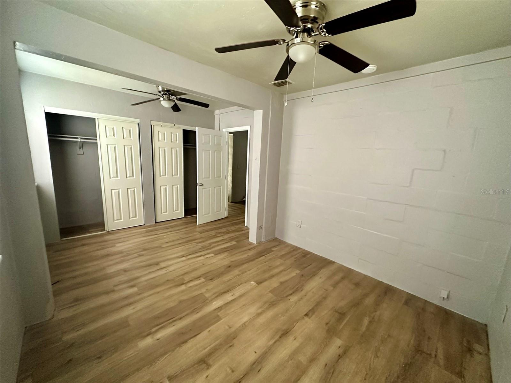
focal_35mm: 14
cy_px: 192
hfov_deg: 102.1
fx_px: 207
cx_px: 256
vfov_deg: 85.7
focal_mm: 2.22
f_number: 2.2
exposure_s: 1/60
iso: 500
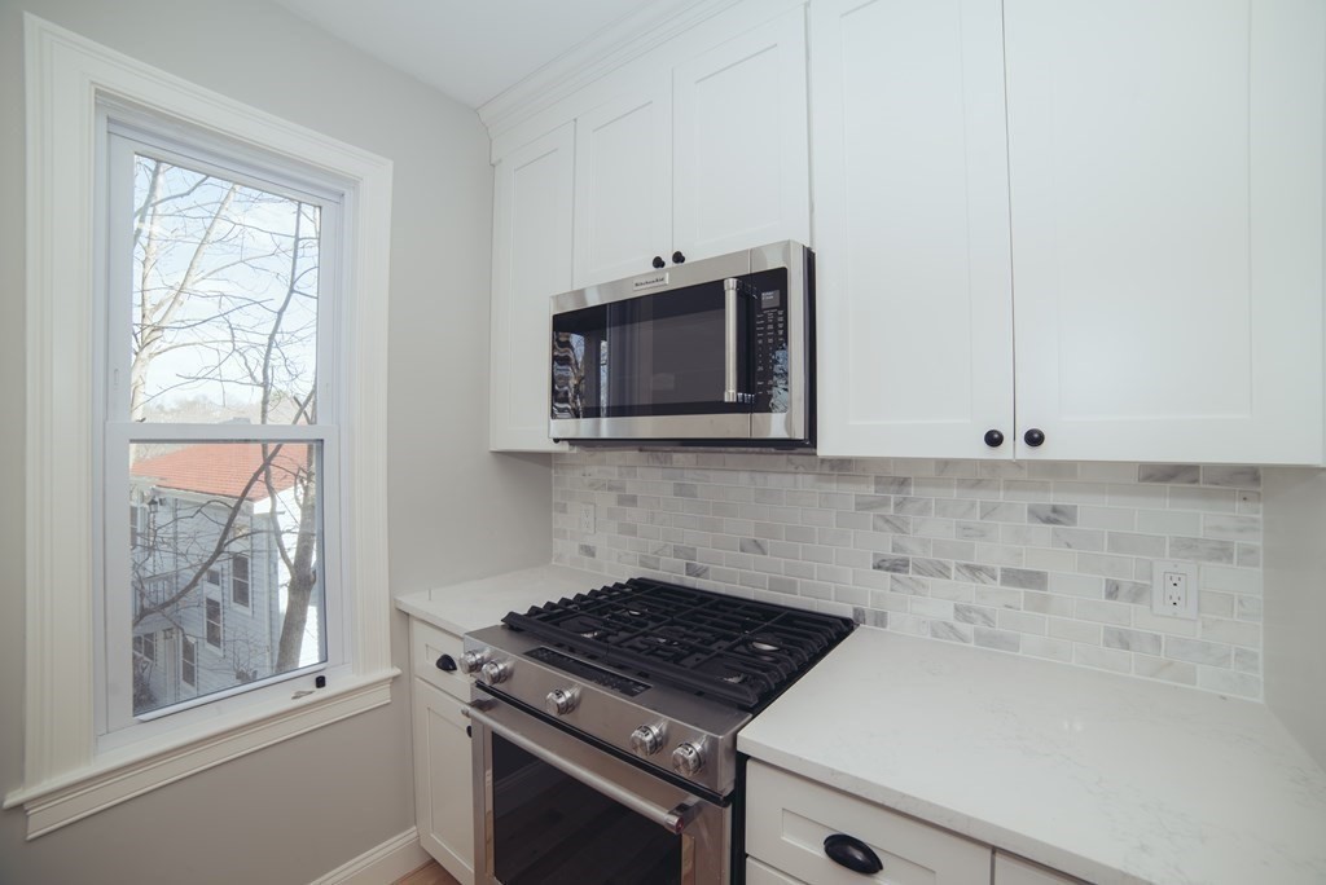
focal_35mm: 14
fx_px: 516
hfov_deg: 104.2
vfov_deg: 81.3
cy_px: 442
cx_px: 663
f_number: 8
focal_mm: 14
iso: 200
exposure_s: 1/60
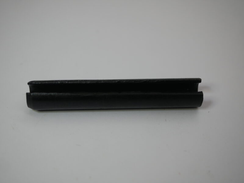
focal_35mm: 60
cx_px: 122
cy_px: 92
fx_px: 423
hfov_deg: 32.2
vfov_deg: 24.4
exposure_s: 1/200
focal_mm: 30
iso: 200
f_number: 3.5
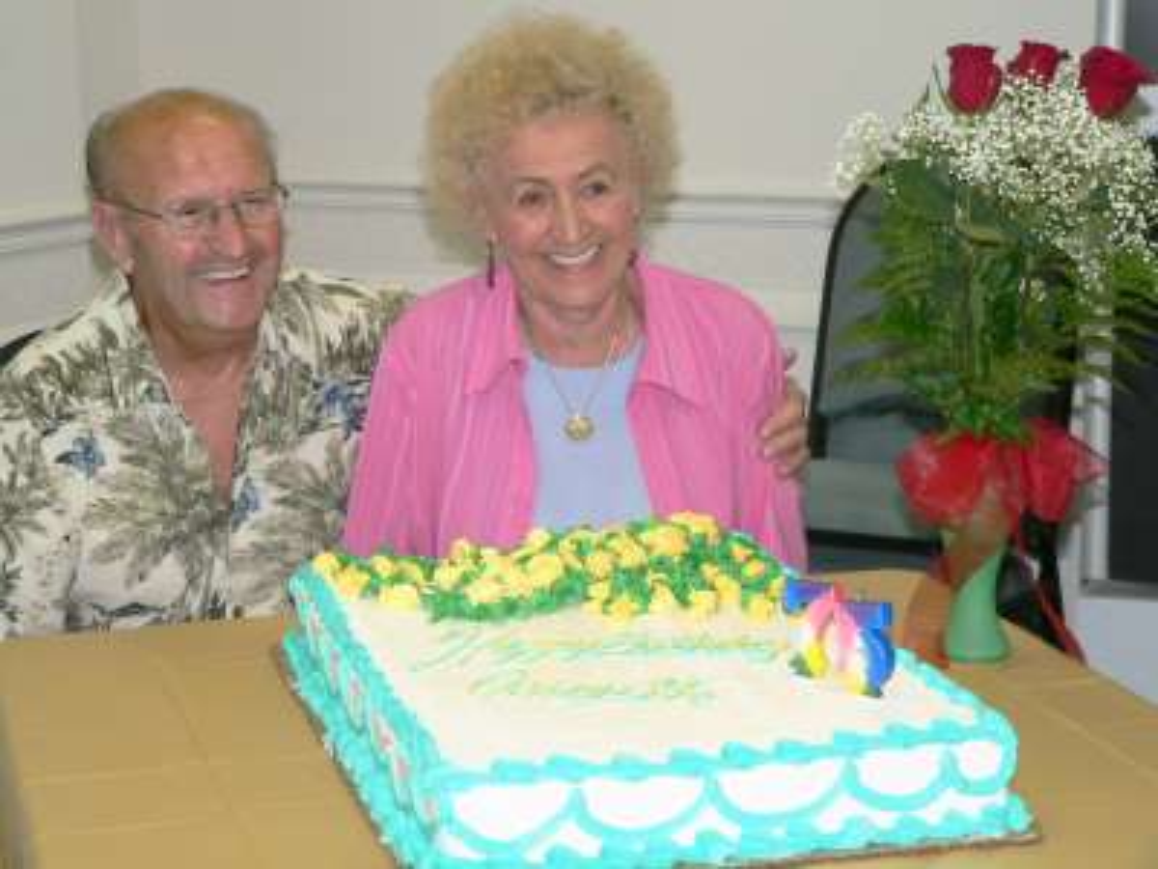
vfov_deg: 18.7
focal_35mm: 79
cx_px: 579
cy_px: 434
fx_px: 2643
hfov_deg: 24.7
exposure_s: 1/60
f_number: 2.8
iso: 80
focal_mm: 13.2
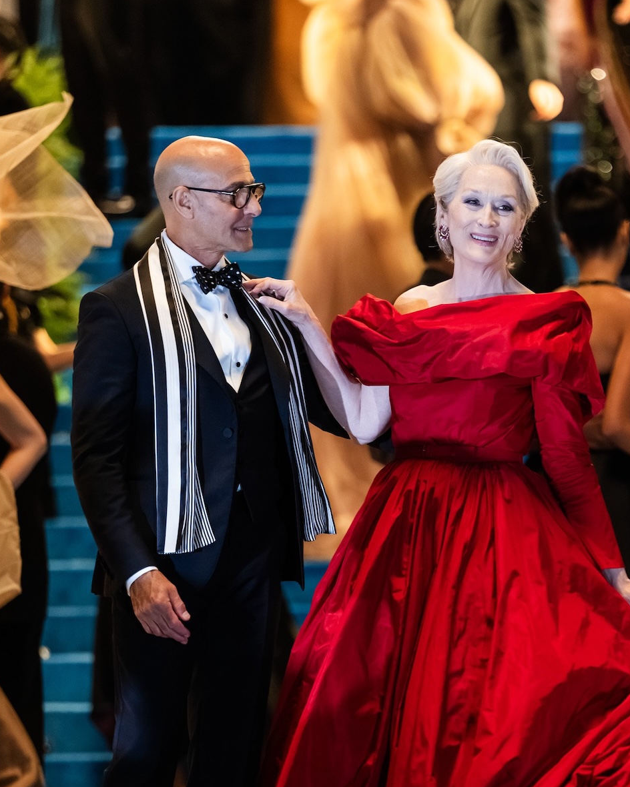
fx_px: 4894
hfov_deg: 7.4
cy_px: 586
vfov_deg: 9.2
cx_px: 430
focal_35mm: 210
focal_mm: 132
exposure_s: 1/320
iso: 2000
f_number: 2
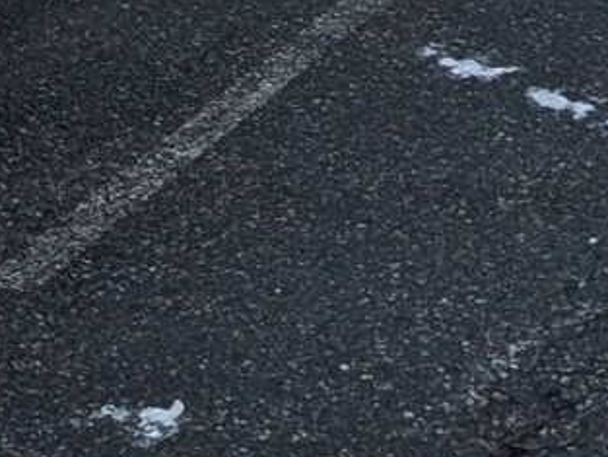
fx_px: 3110
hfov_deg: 11.0
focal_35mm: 177
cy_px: -1293
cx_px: 667
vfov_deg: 6.8
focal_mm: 6.9
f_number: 1.68
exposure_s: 1/23.8
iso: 33
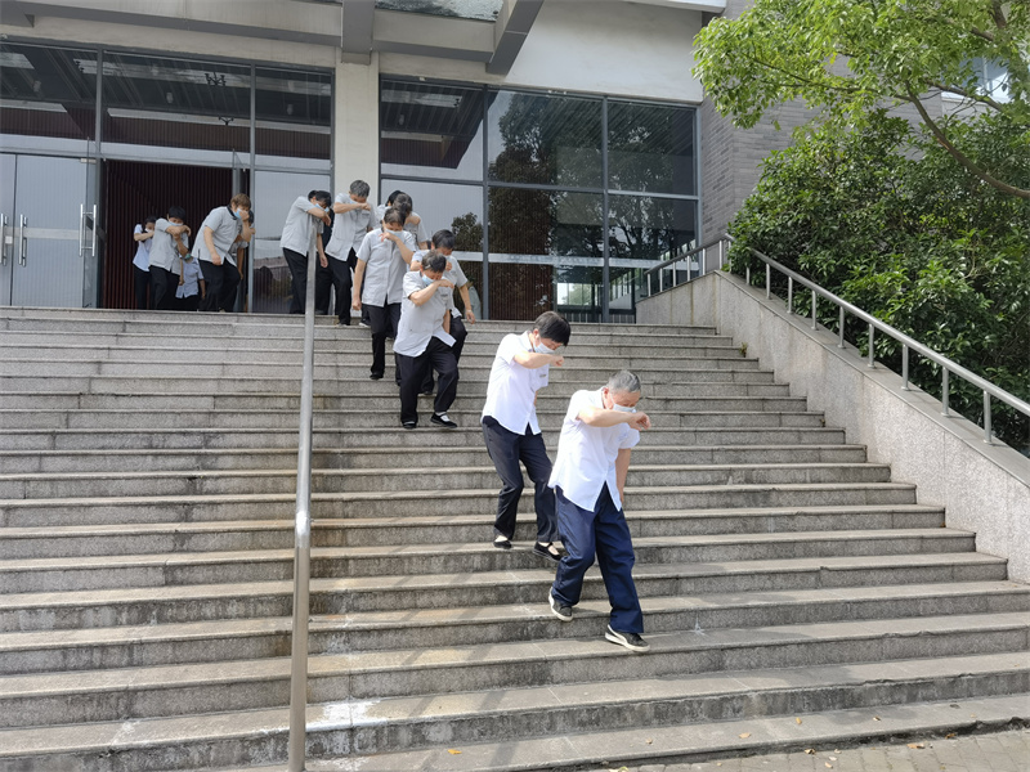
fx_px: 803
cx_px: 515
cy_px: 386
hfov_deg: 65.3
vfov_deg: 51.4
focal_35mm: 27
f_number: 1.9
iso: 50
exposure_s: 1/1055
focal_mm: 6.67
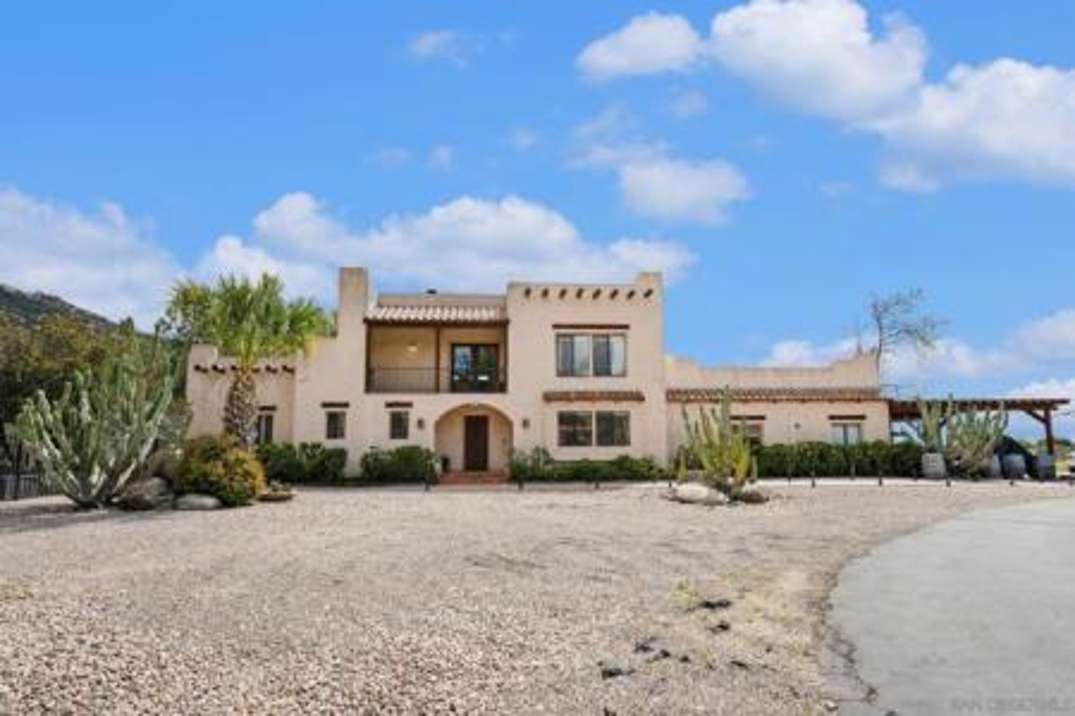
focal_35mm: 18
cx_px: 538
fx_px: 523
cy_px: 358
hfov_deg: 91.6
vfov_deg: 68.9
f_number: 8
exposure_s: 1/2000
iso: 400
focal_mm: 17.5
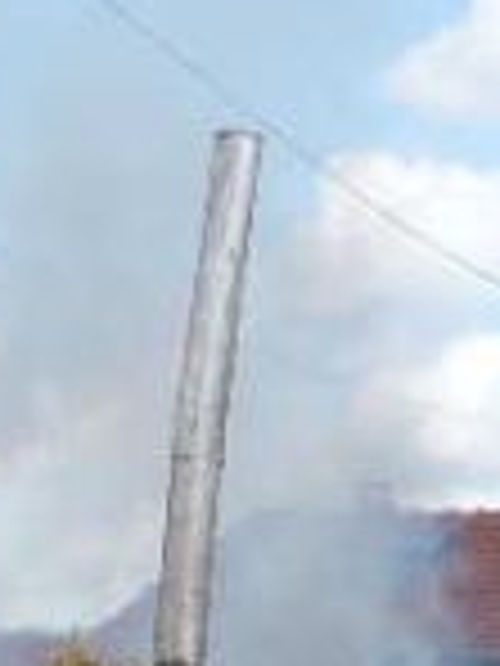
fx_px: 3852
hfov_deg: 7.2
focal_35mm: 200
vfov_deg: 9.3
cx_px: 874
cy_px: 1310
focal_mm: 6.1
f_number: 2.8
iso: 100
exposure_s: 1/1000
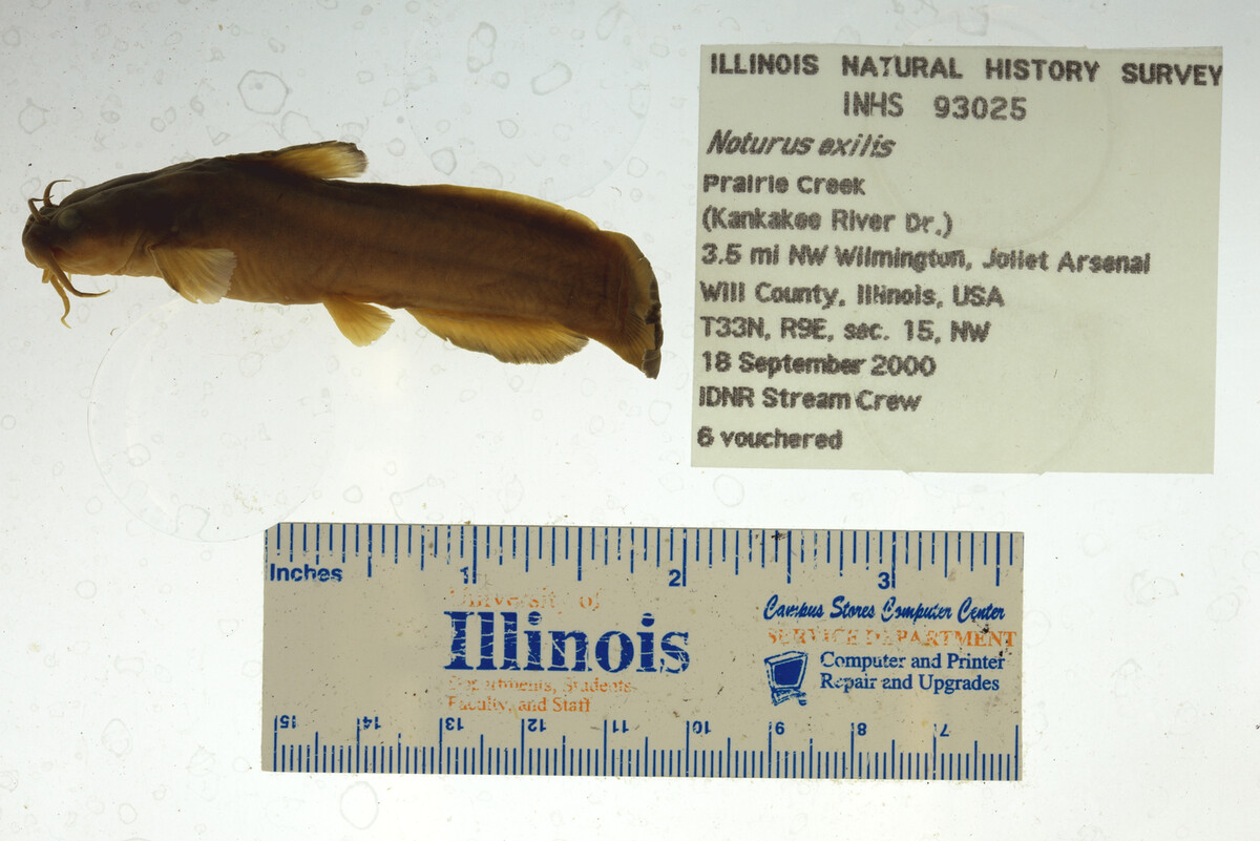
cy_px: 420
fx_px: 2101
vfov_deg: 22.6
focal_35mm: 60
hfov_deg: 33.4
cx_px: 630
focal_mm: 60
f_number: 10
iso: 100
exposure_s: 1/160
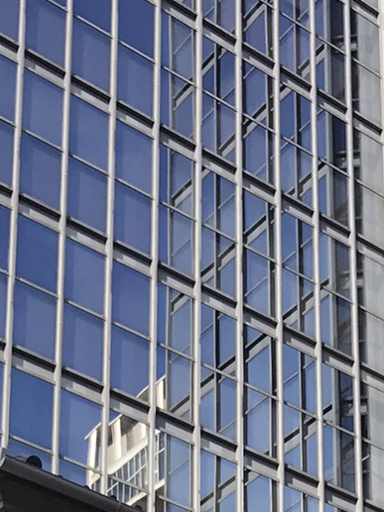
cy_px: 977
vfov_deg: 14.9
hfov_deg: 13.3
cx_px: 154
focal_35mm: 111
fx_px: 1644
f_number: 1.8
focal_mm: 3.99
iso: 20
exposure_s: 1/1114
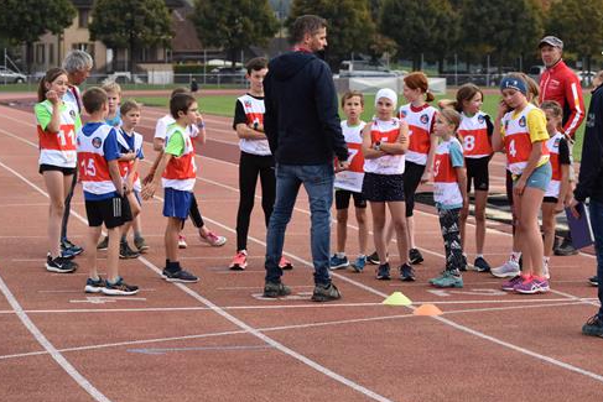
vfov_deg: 13.5
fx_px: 1702
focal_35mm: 102
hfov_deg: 20.1
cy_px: 187
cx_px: 339
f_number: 4
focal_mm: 55
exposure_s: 1/1000
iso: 500
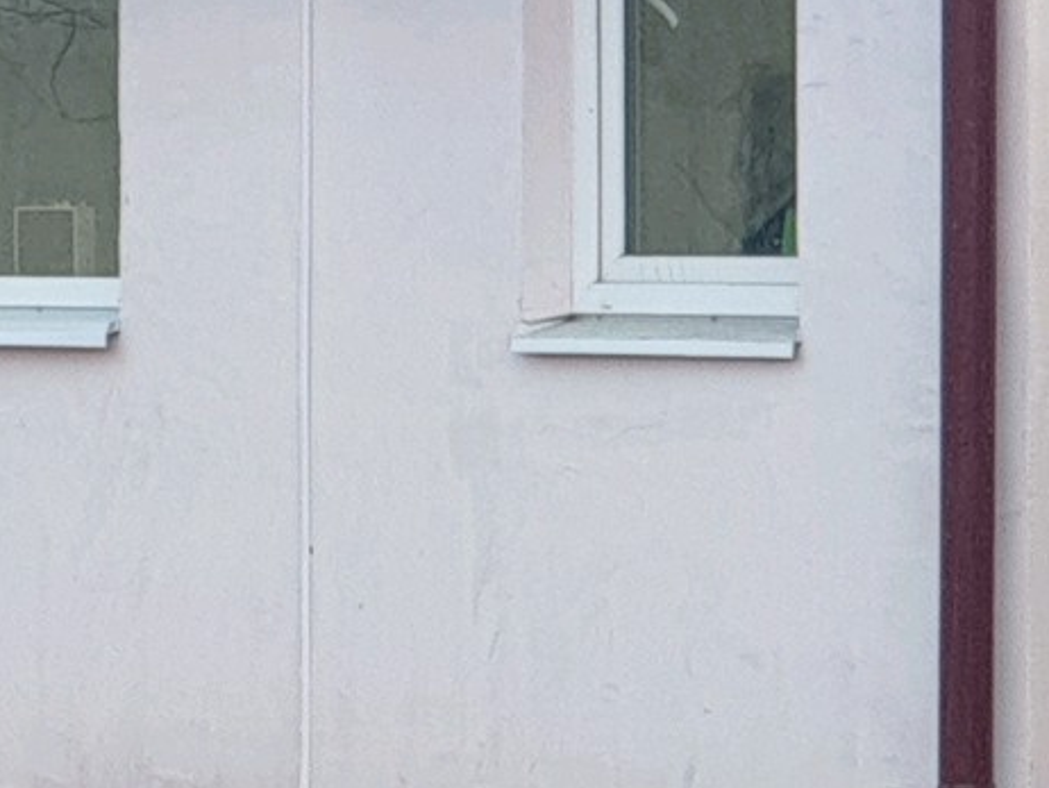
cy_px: 218
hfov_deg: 13.0
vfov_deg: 9.9
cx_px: 37
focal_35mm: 150
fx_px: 4548
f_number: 2.4
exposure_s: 1/120
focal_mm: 6
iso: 40
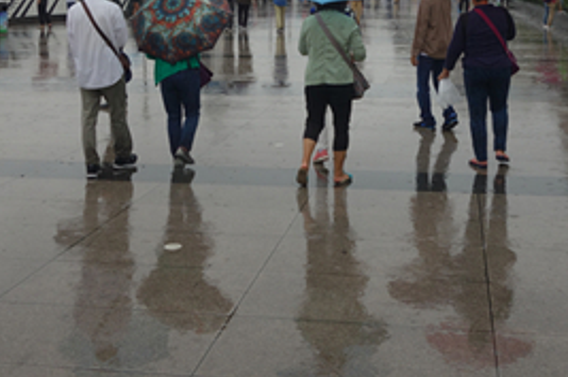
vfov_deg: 25.0
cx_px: 320
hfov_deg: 38.2
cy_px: 31
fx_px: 819
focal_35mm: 52
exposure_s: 1/100
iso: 125
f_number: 5.6
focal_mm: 10.4
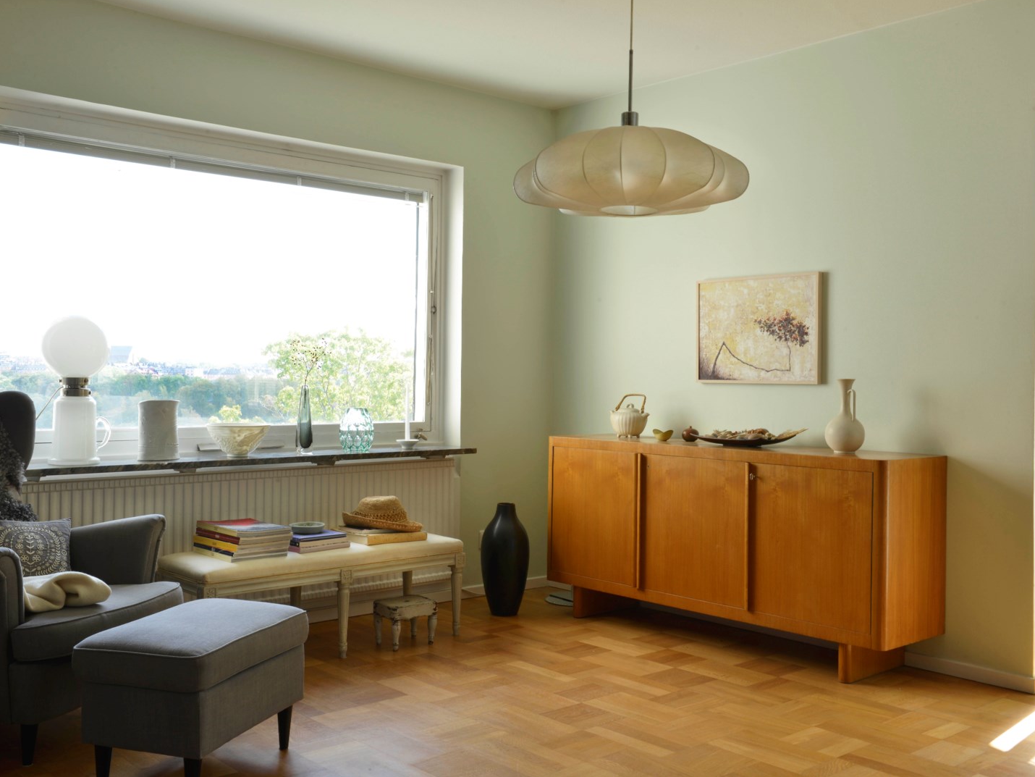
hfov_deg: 50.1
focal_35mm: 37
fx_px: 1106
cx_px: 492
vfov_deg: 38.7
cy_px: 387
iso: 100
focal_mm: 34
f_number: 18
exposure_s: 1/4
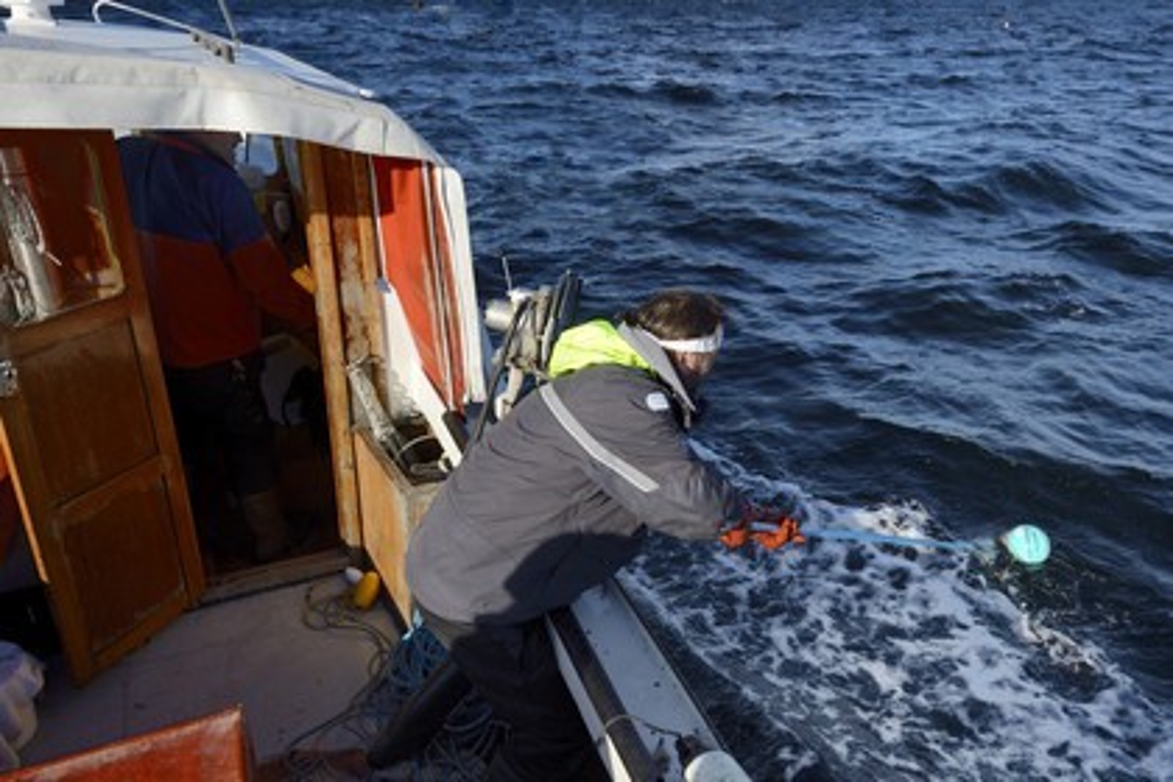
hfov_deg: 73.7
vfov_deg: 53.1
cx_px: 586
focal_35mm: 24
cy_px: 391
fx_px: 782
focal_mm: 24
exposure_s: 1/800
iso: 400
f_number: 10
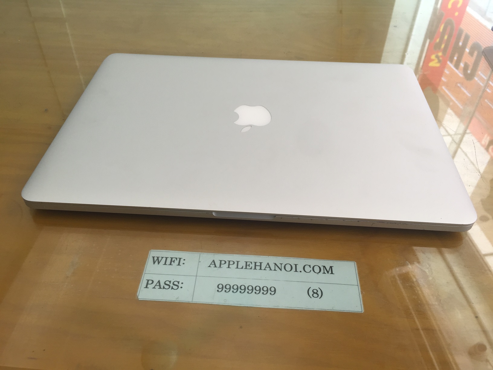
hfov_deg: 61.7
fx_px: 413
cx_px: 246
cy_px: 185
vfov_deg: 48.2
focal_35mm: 29
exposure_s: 1/50
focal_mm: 4.15
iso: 40
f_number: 2.2
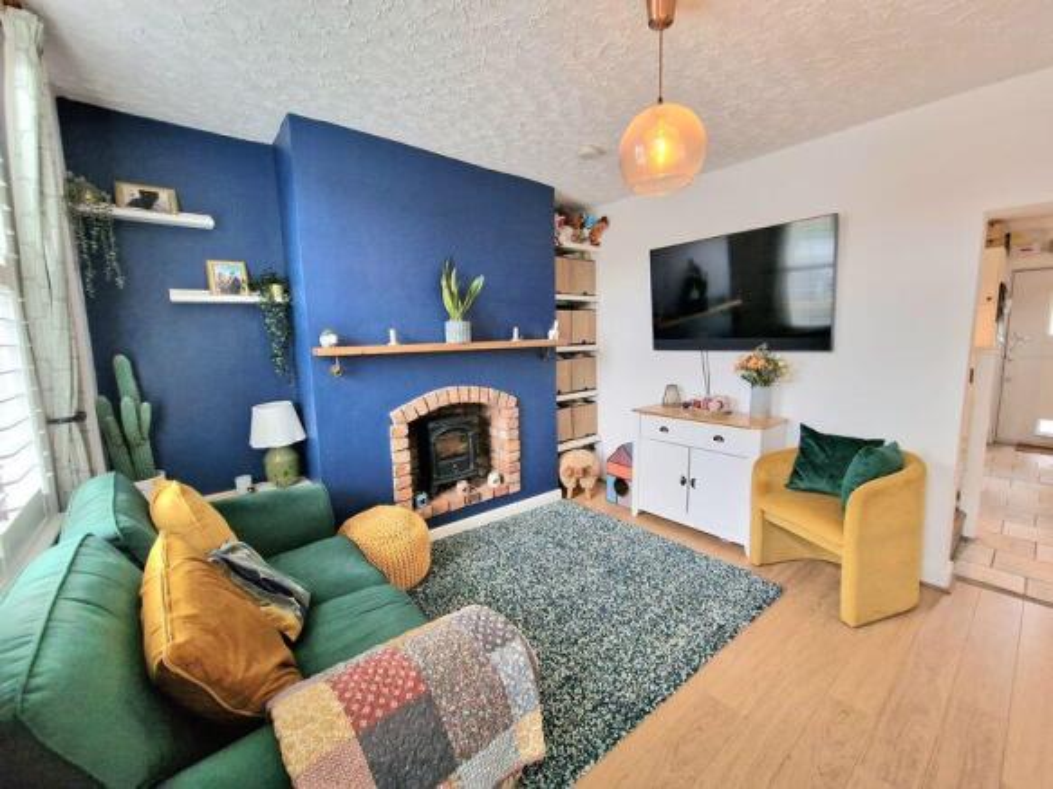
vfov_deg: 89.9
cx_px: 526
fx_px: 395
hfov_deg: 106.2
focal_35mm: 13
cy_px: 394
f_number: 2.2
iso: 400
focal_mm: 2.2
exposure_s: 1/50
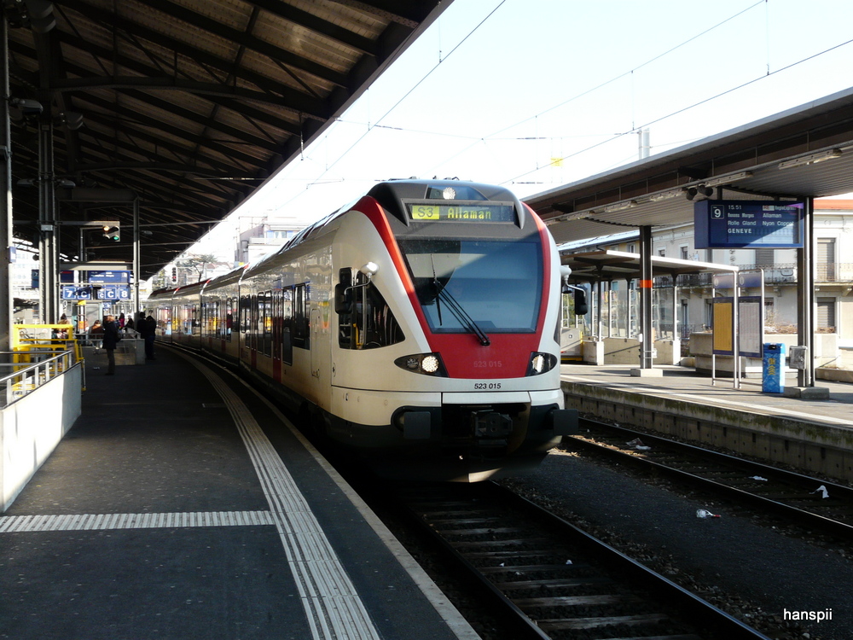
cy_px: 320
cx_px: 426
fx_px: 1084
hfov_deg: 42.9
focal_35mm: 44
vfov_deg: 32.9
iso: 100
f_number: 5
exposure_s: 1/160
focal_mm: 7.2
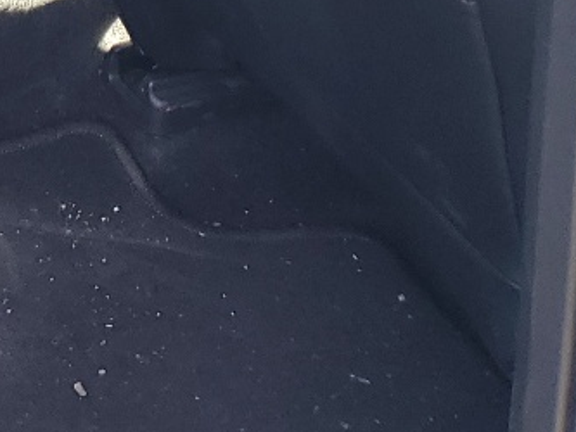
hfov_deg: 12.9
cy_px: -524
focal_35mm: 125
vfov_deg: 10.6
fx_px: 2081
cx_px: -702
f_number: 1.5
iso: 52
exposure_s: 1/60.2
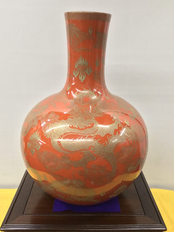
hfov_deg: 45.4
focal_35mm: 31
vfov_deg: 58.4
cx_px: 87
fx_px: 208
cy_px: 116
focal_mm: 3.3
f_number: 2.4
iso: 200
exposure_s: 1/30
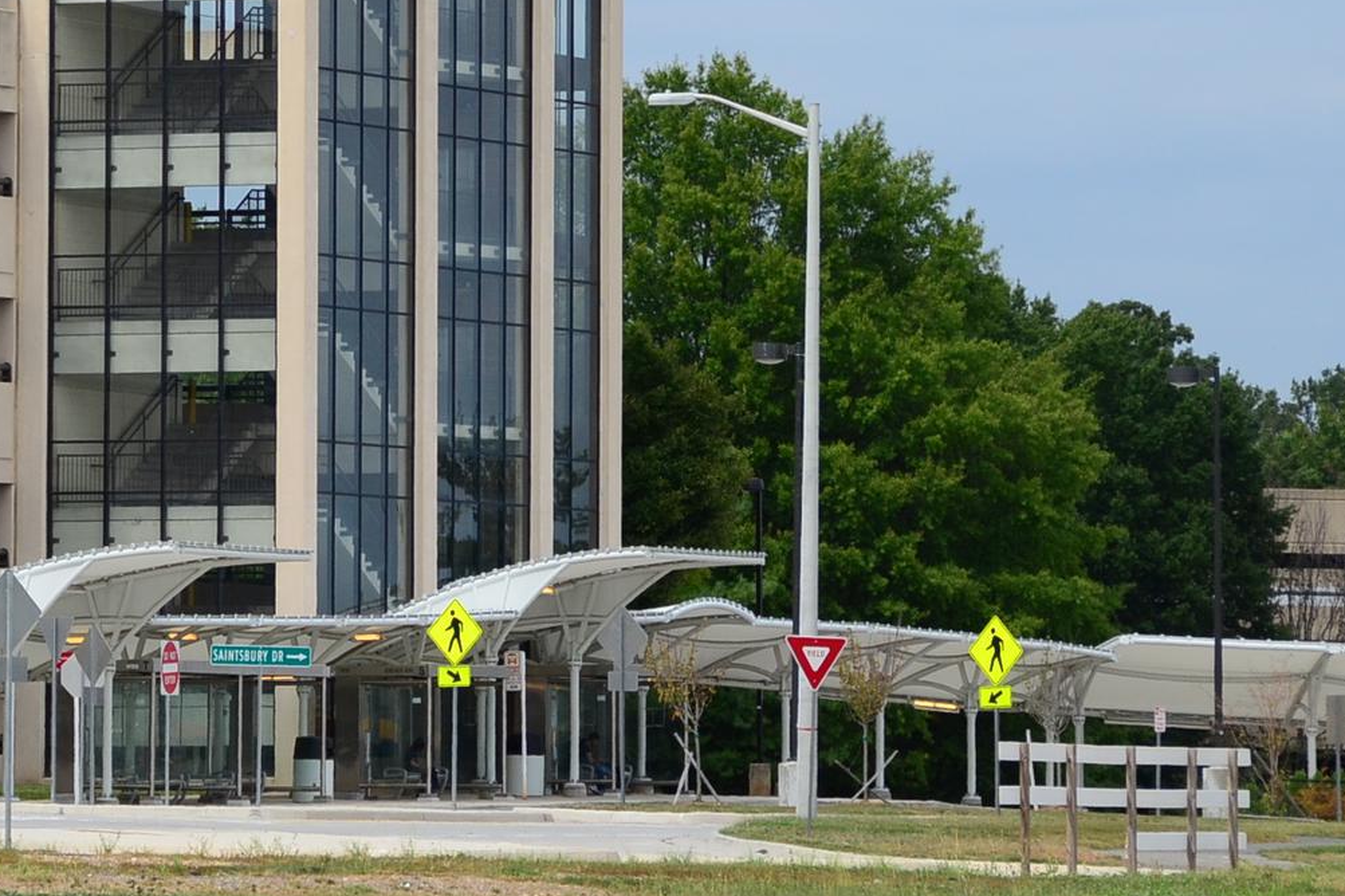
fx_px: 11989
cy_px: 251
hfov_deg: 6.4
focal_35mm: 321
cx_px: 432
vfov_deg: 4.3
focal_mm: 105
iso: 400
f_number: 5.3
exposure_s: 1/2000
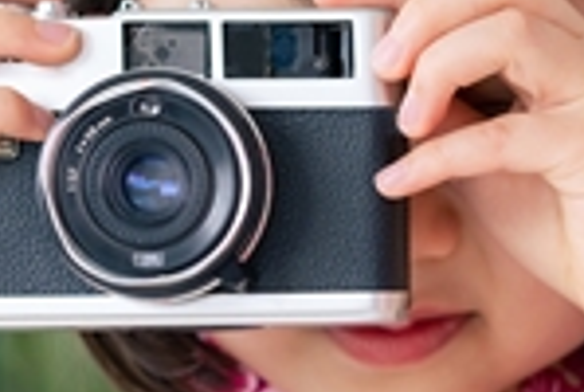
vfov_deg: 3.3
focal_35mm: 421
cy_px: 347
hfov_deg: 4.9
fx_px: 6843
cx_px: 478
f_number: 2.8
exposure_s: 1/160
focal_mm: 85
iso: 400
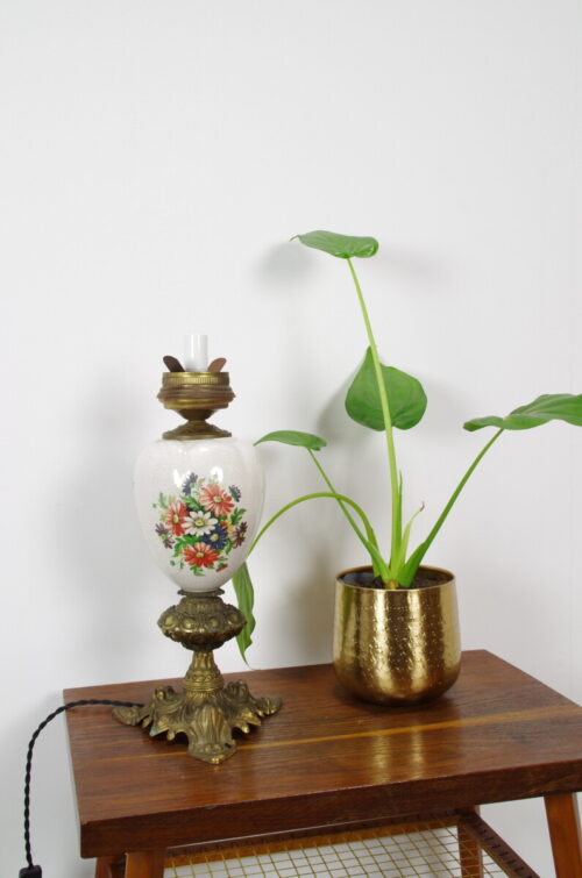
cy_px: 439
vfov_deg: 46.5
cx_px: 291
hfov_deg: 31.8
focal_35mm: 42
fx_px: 1023
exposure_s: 1/2.5
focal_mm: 28
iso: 100
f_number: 11
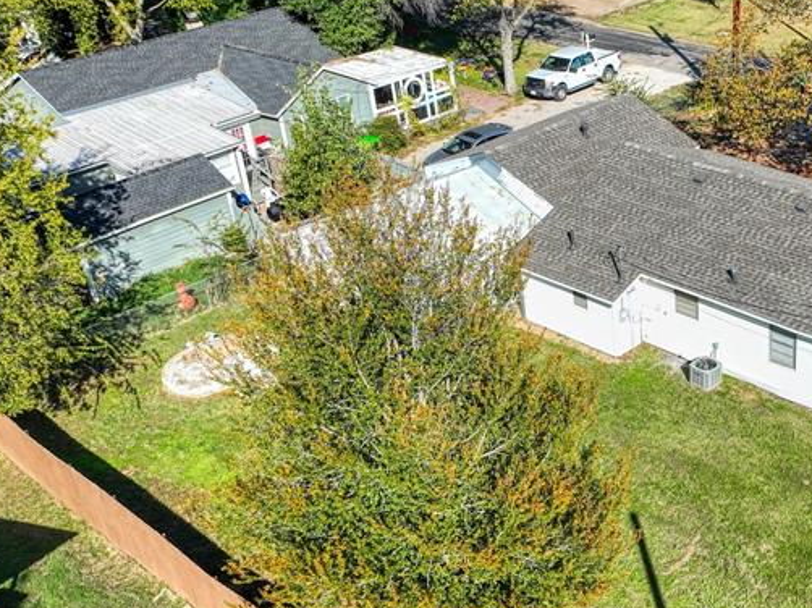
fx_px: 1149
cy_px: 394
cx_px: 676
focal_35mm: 49
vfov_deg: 29.5
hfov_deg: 37.2
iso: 200
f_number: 2.8
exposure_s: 1/2000
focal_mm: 12.3
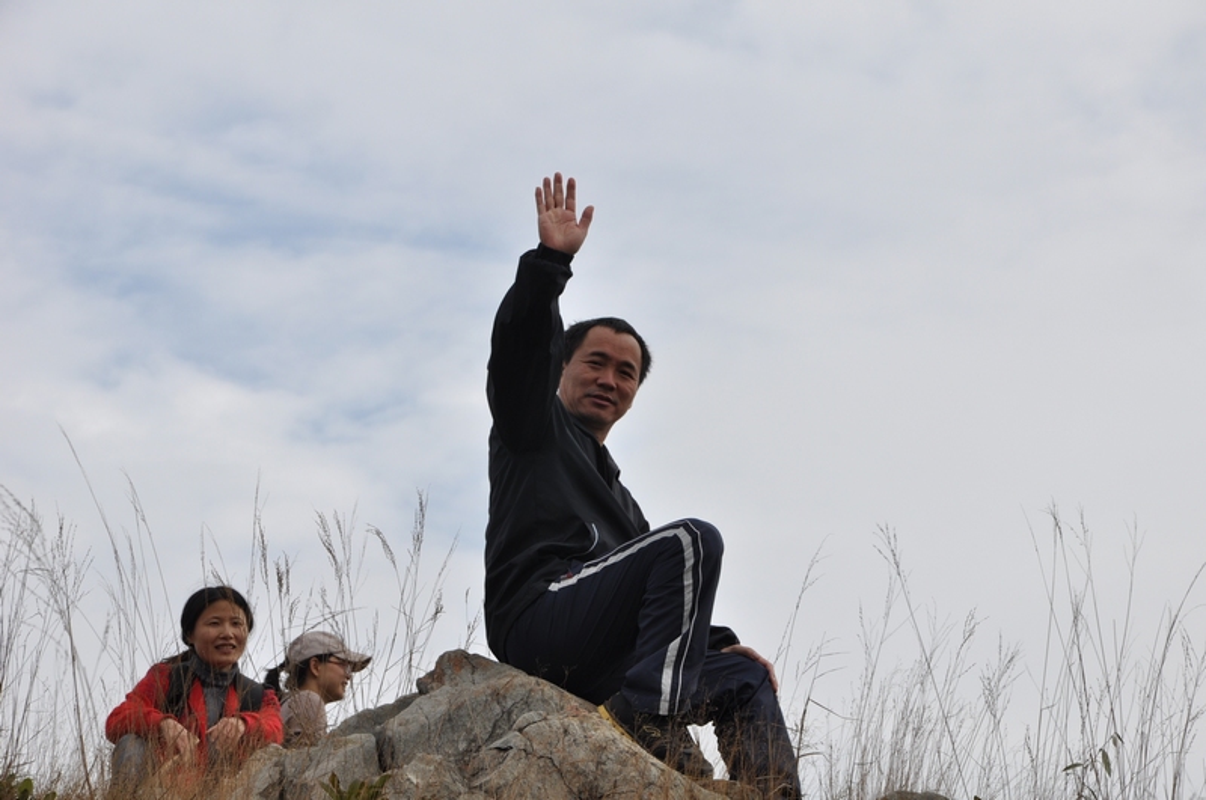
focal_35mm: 138
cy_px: 400
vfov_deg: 9.9
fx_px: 4616
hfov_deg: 14.9
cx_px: 603
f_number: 11
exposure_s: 1/320
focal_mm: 92
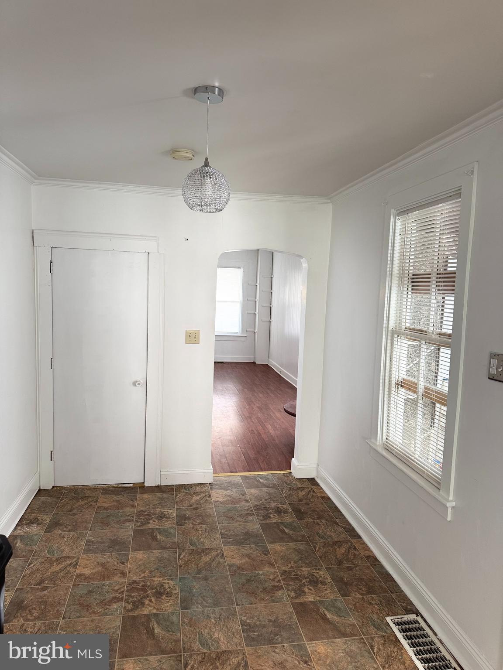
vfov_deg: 71.6
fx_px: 465
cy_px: 335
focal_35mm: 24
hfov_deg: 56.8
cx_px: 252
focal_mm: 6.76
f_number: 1.78
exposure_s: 1/121
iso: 200
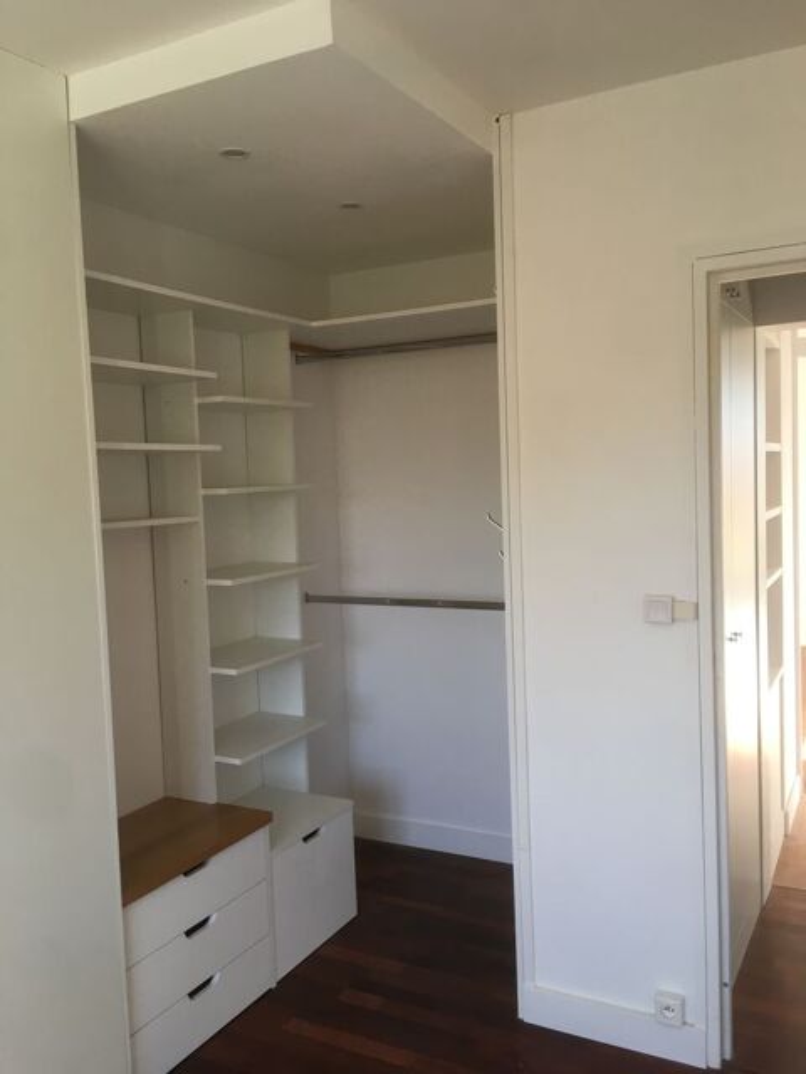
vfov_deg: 61.7
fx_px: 900
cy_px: 537
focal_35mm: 29
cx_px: 403
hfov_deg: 48.2
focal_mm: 4.15
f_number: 2.2
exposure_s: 1/33
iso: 25
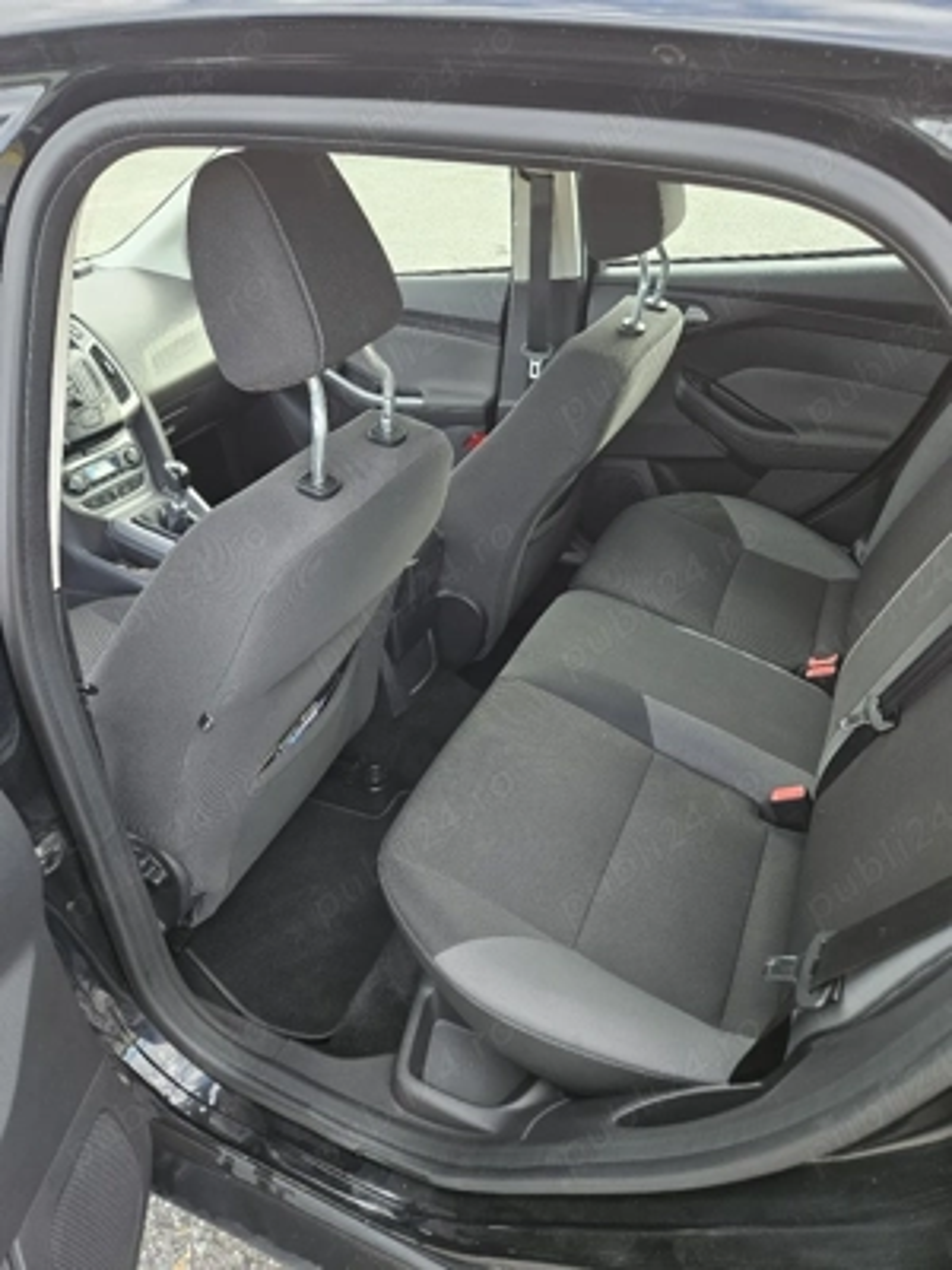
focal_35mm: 23
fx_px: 843
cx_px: 476
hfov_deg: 58.9
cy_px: 635
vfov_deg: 73.9
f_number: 1.8
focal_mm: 5.4
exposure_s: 1/192
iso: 160
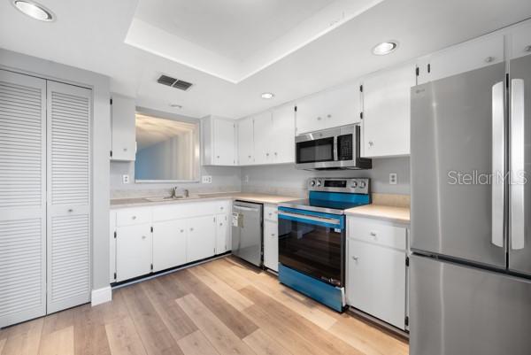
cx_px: 266
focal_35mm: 14
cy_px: 178
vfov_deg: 81.3
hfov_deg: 104.2
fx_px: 207
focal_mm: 14
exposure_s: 1/2
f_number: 6.3
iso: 250
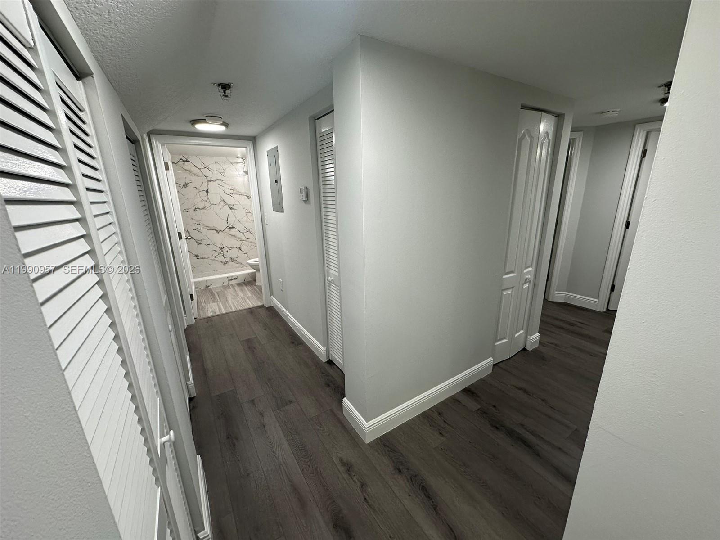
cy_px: 270
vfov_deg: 85.7
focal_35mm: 14
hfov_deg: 102.1
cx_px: 360
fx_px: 291
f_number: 2.2
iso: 160
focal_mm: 2.22
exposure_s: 1/120
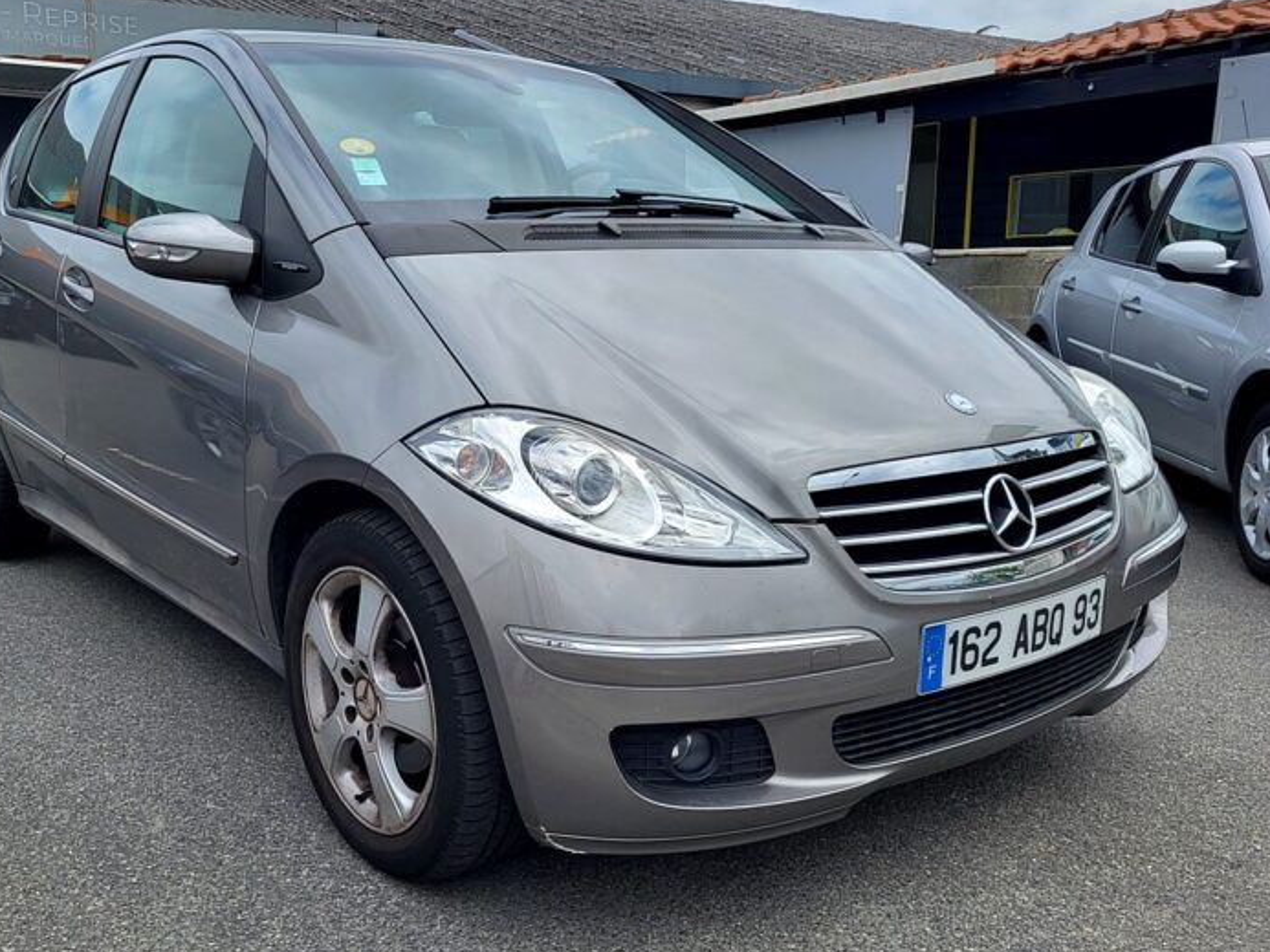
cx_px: 566
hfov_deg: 59.8
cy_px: 471
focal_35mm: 30
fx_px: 1101
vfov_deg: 46.8
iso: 40
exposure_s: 1/2000
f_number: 1.8
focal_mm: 5.4
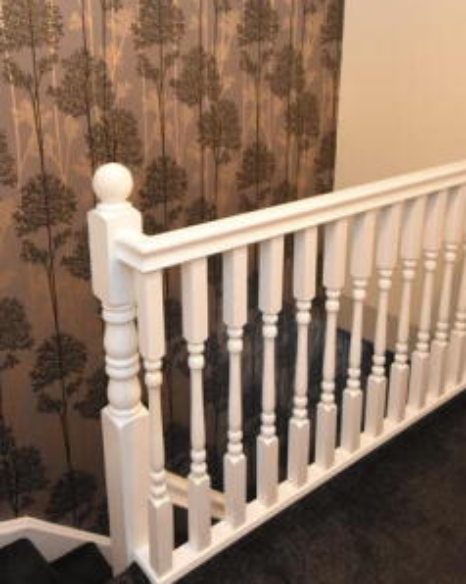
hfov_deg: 46.6
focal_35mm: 31
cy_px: 201
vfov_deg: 56.1
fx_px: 535
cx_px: 171
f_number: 3.5
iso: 2200
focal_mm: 10
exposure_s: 1/60
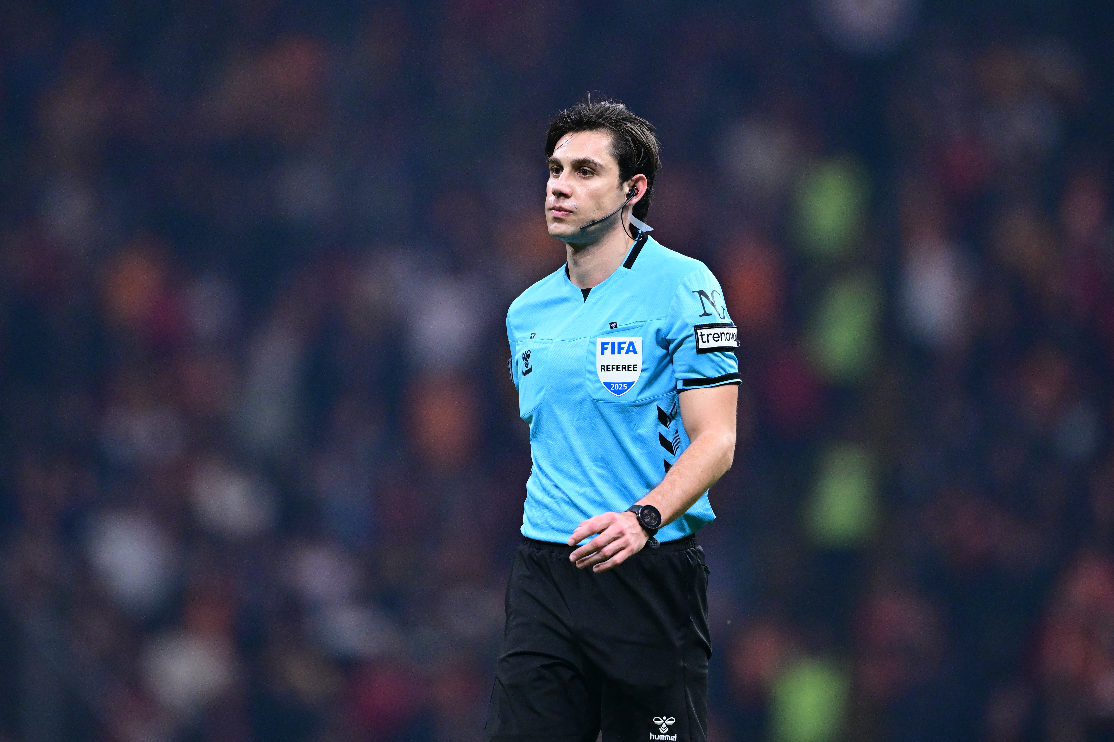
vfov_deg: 2.3
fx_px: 18561
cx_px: 557
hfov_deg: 3.4
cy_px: 371
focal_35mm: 600
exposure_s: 1/2000
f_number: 2.8
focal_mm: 400
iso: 3200
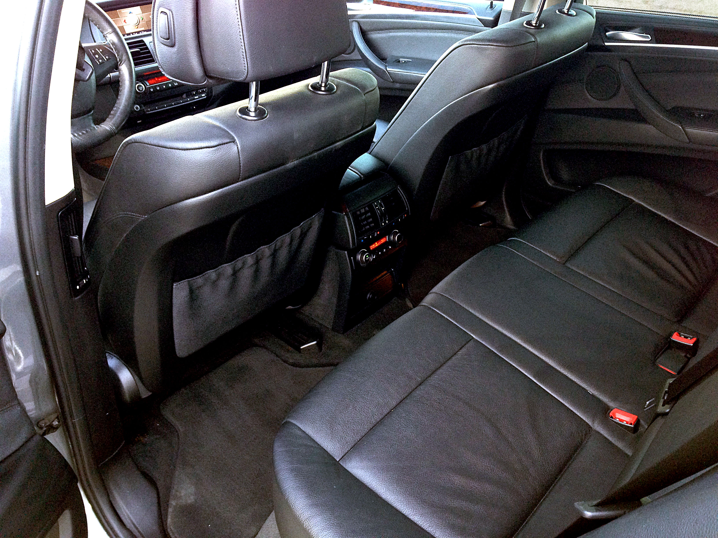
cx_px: 359
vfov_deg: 42.9
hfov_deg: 55.4
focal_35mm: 33
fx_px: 684
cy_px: 269
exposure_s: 1/20
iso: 160
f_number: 2.4
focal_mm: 4.12
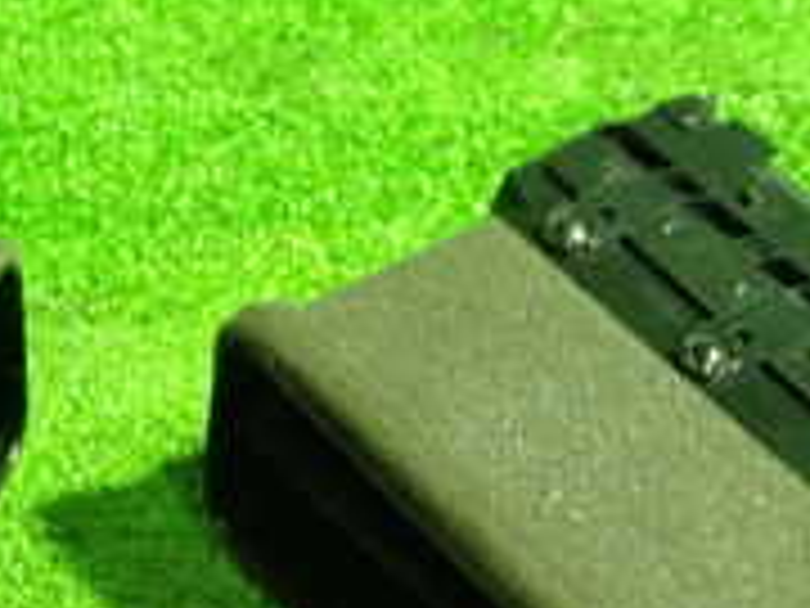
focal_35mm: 100
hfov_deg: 19.4
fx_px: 2340
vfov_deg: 14.5
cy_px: 640
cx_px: 148
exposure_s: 1/30
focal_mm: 5.4
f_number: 2.3
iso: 800
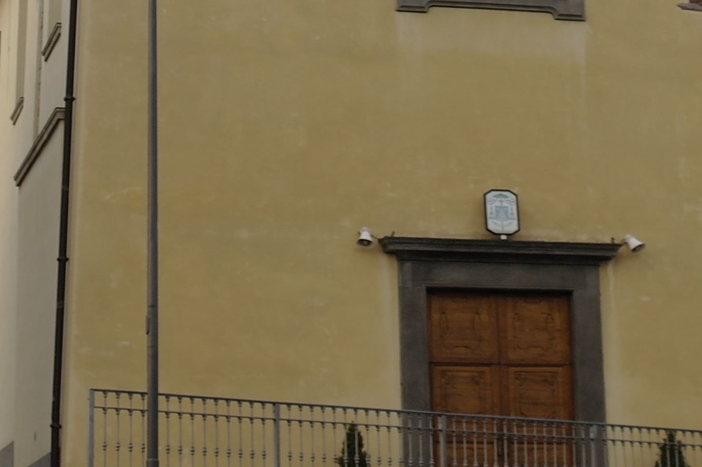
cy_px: -88
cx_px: 266
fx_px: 2378
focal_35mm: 122
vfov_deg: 11.0
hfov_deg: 16.8
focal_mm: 24
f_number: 7.1
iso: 100
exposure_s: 1/50
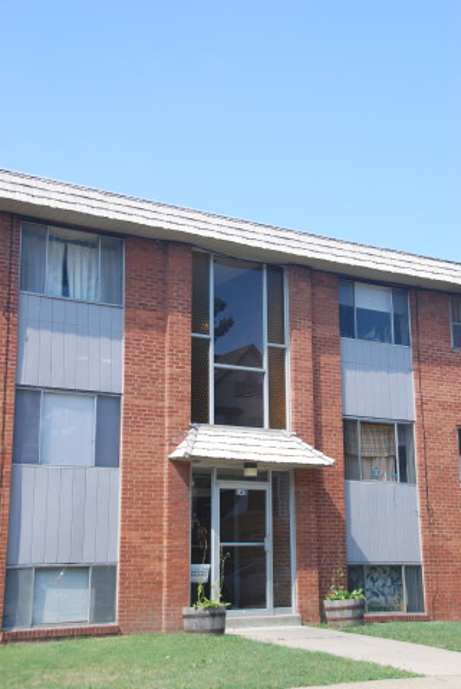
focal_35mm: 51
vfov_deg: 38.8
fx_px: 977
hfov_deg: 26.5
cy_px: 344
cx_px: 230
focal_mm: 34
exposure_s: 1/160
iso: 100
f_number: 6.3
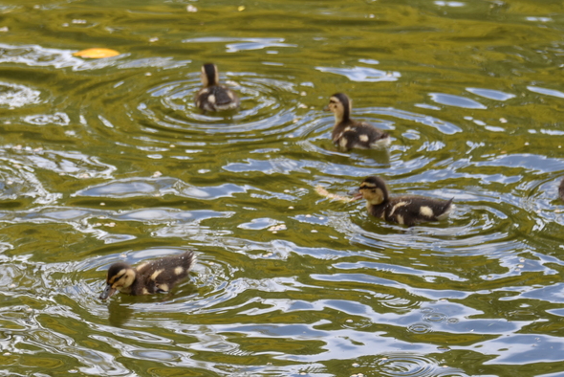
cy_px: 298
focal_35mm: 271
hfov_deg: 7.6
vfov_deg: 5.1
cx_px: 142
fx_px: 4248
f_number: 5.6
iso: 220
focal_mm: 125
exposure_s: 1/250
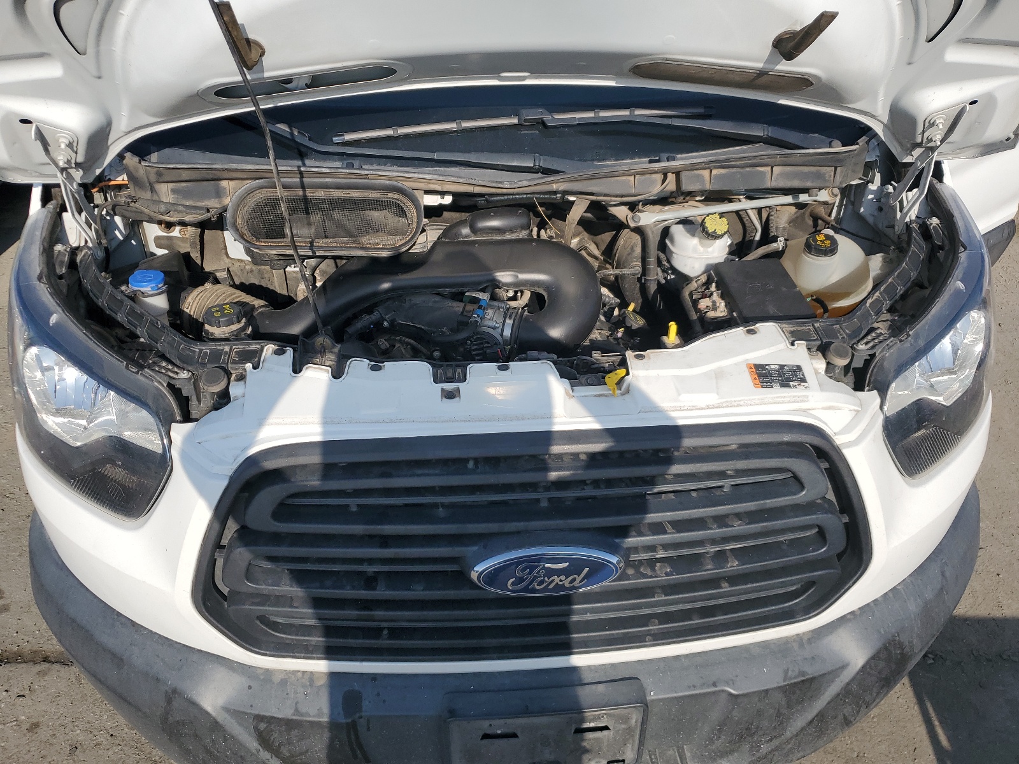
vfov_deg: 53.1
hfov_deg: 67.3
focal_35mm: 26
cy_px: 382
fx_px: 765
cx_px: 510
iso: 50
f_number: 1.5
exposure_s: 1/3333
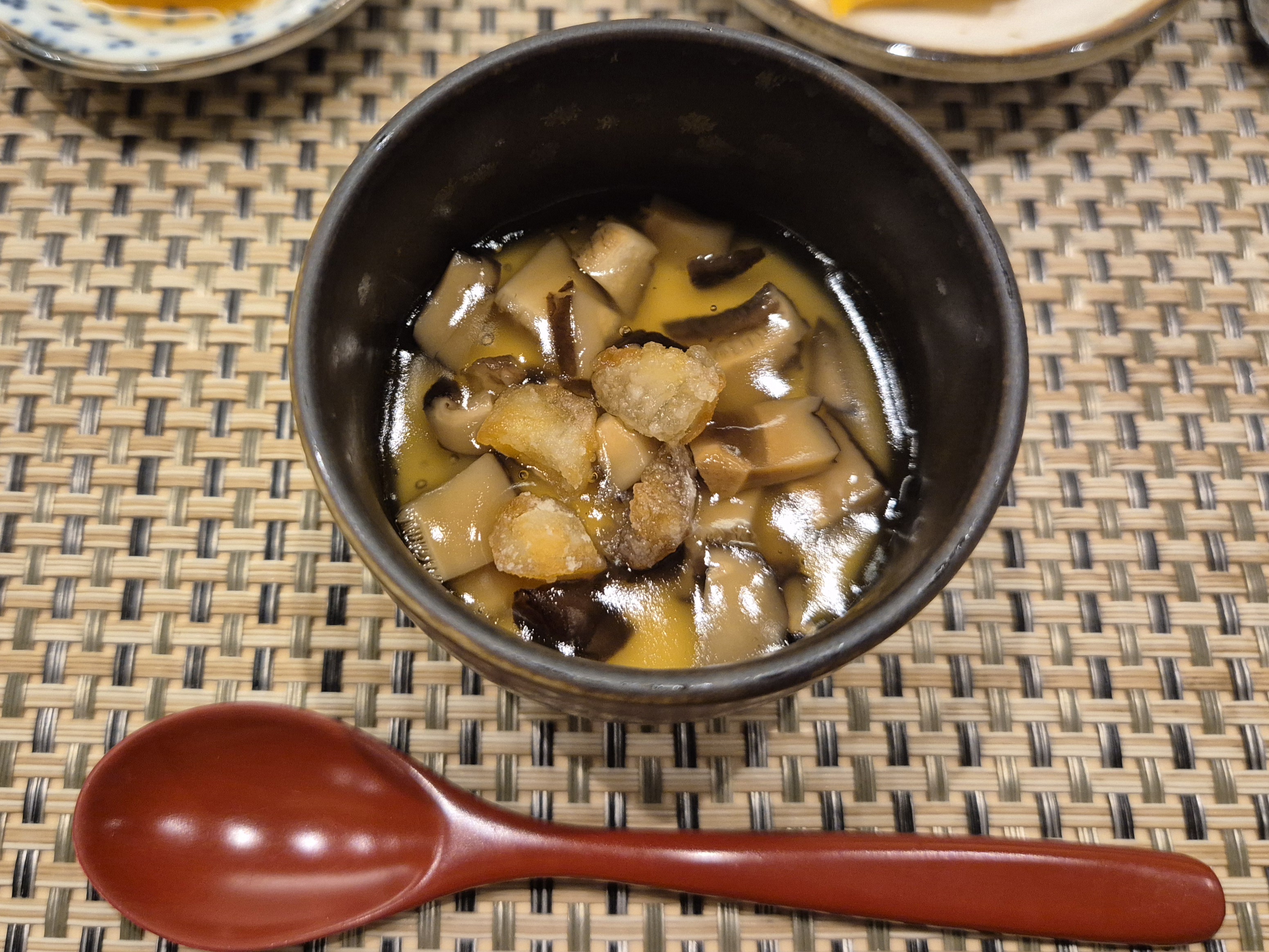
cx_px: 634
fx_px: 843
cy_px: 476
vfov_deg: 58.9
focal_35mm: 23
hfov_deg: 73.9
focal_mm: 5.4
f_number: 1.8
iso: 640
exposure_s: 1/120
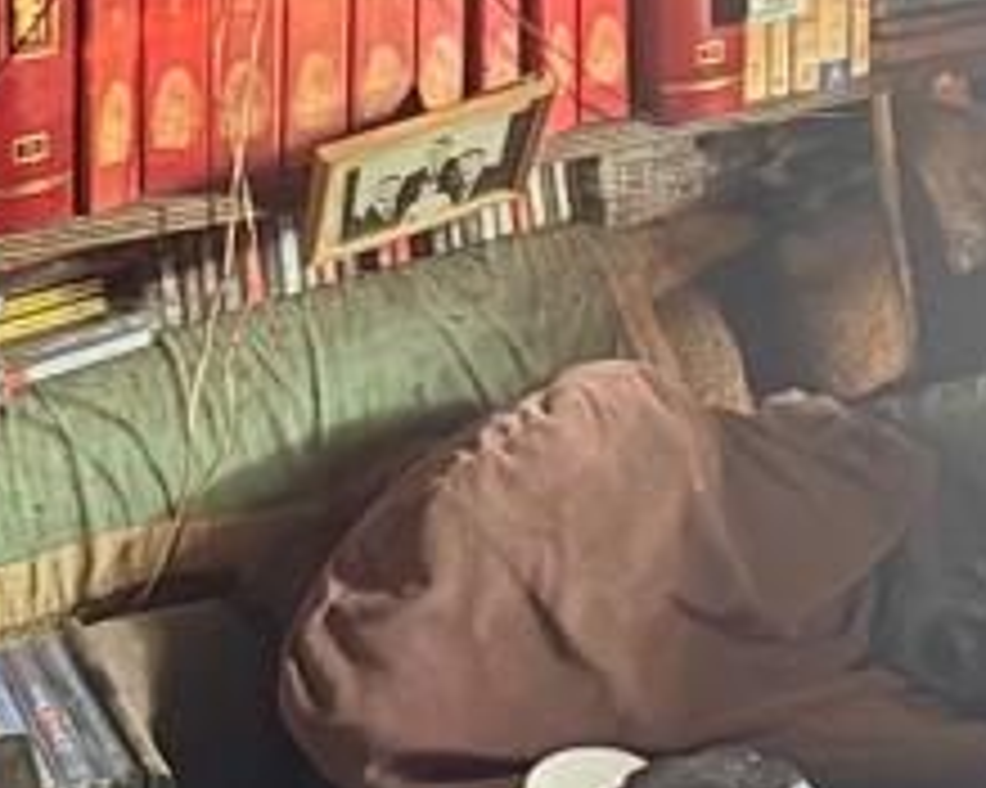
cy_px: -86
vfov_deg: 22.5
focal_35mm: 64
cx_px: 581
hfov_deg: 29.5
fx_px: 1867
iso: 800
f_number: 2.2
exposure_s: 1/8
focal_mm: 2.22
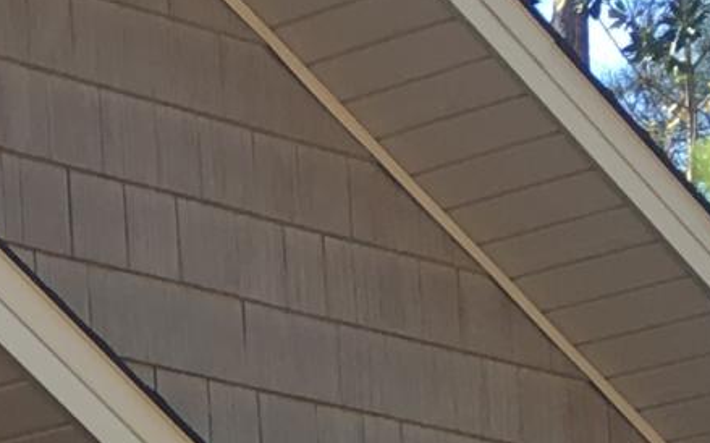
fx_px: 4062
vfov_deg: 5.8
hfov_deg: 9.5
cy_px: 1344
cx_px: -543
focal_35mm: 210
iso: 25
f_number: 2.2
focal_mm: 4.15
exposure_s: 1/252
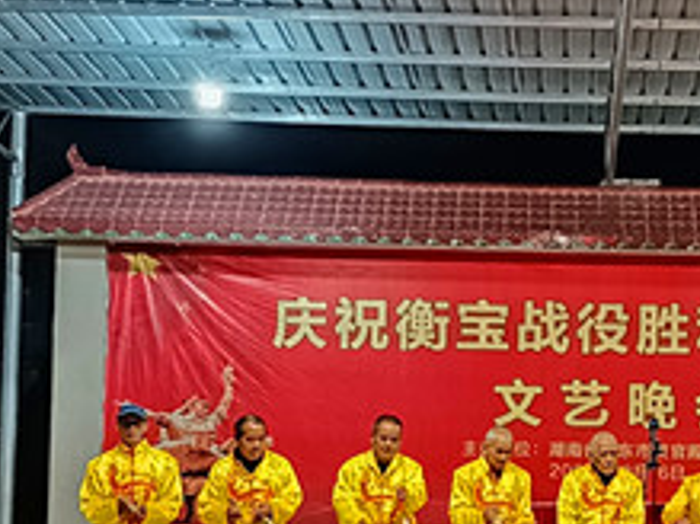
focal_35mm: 89
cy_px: 385
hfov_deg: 21.7
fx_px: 1799
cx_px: 591
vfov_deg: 16.5
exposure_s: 1/25
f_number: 1.75
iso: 1754
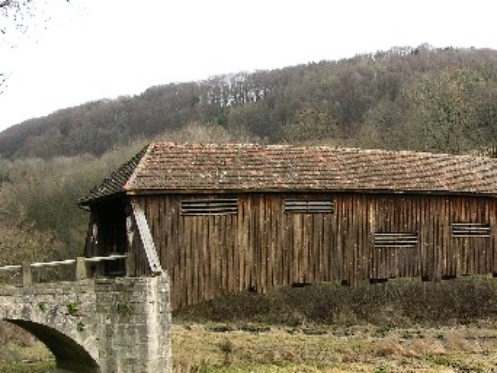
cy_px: 280
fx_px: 862
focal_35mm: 60
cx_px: 376
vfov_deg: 24.2
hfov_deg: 31.6
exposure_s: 1/47.2
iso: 50
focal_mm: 8.9
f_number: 5
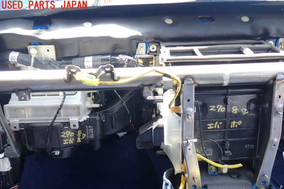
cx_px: 145
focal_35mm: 32
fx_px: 252
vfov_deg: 41.0
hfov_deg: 58.7
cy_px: 109
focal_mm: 5.4
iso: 100
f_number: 2.3
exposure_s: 1/100
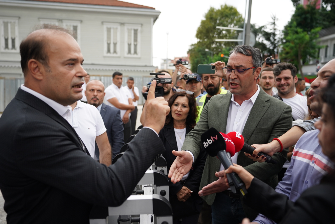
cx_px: 168
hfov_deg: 61.9
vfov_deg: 43.7
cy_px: 112
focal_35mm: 30
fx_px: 279
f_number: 2.8
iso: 400
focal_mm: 30
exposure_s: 1/1250
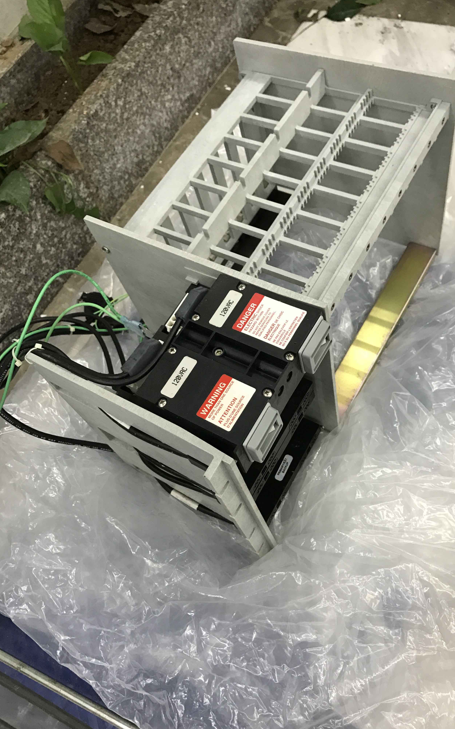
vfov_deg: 62.9
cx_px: 237
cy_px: 366
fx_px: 595
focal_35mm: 30
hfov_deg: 41.8
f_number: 1.8
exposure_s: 1/25
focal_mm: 3.99
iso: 40
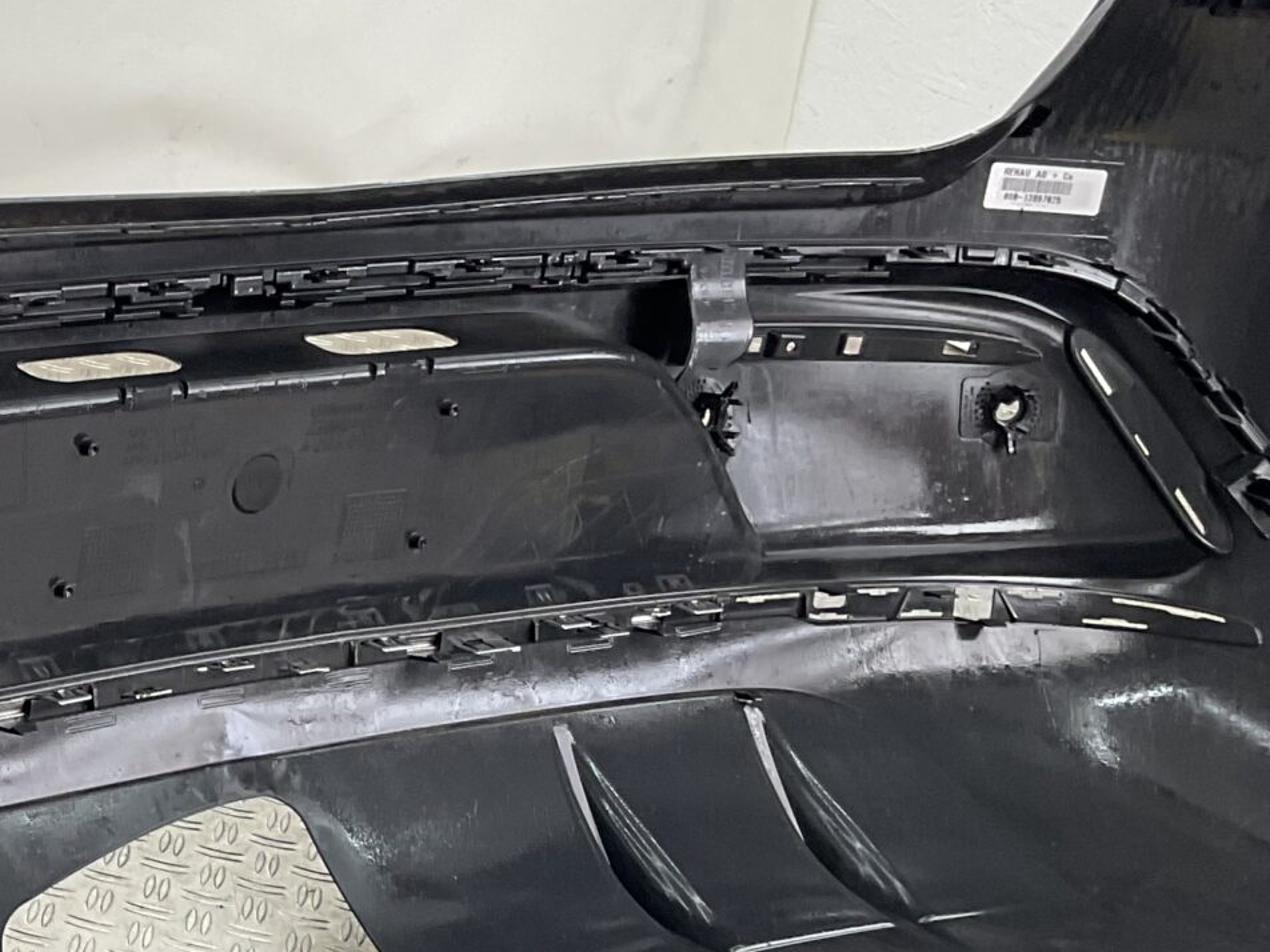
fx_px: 2862
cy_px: 741
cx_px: -75
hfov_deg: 23.7
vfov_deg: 18.7
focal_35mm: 78
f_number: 1.8
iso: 32
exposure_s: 1/120
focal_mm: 3
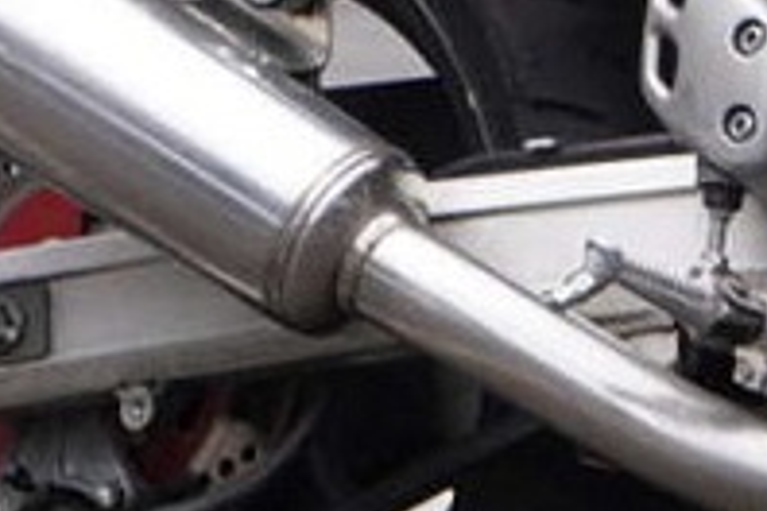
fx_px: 20494
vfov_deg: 1.4
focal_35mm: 962
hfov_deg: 2.1
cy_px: -263
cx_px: 1476
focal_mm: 106
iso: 100
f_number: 6.3
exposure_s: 1/250
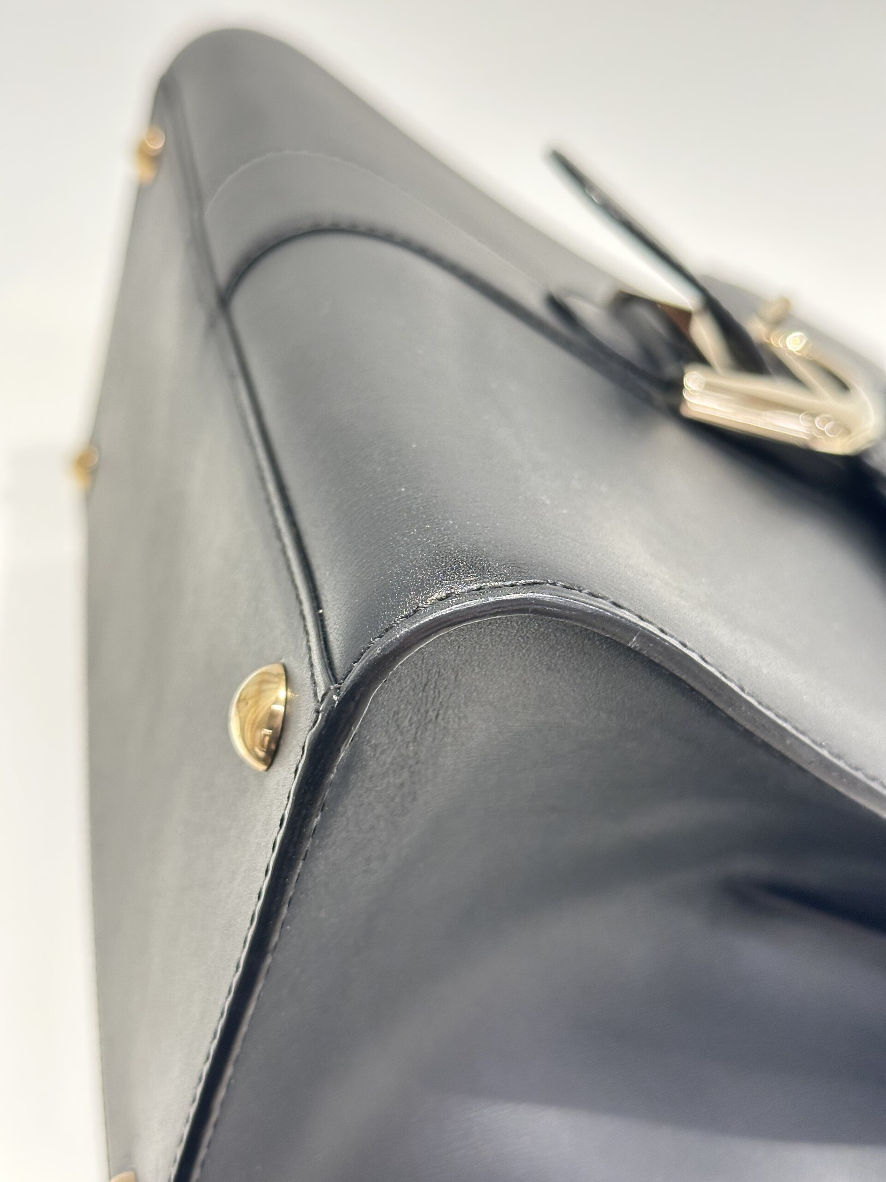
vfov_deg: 39.7
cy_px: 591
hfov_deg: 30.3
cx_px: 443
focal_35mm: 48
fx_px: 1638
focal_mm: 6.86
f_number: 1.78
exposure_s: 1/33
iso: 320
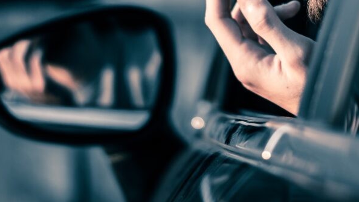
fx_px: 1932
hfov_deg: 10.6
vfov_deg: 5.9
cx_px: 268
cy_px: -53
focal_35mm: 203
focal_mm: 50
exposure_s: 1/640
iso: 100
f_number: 1.8
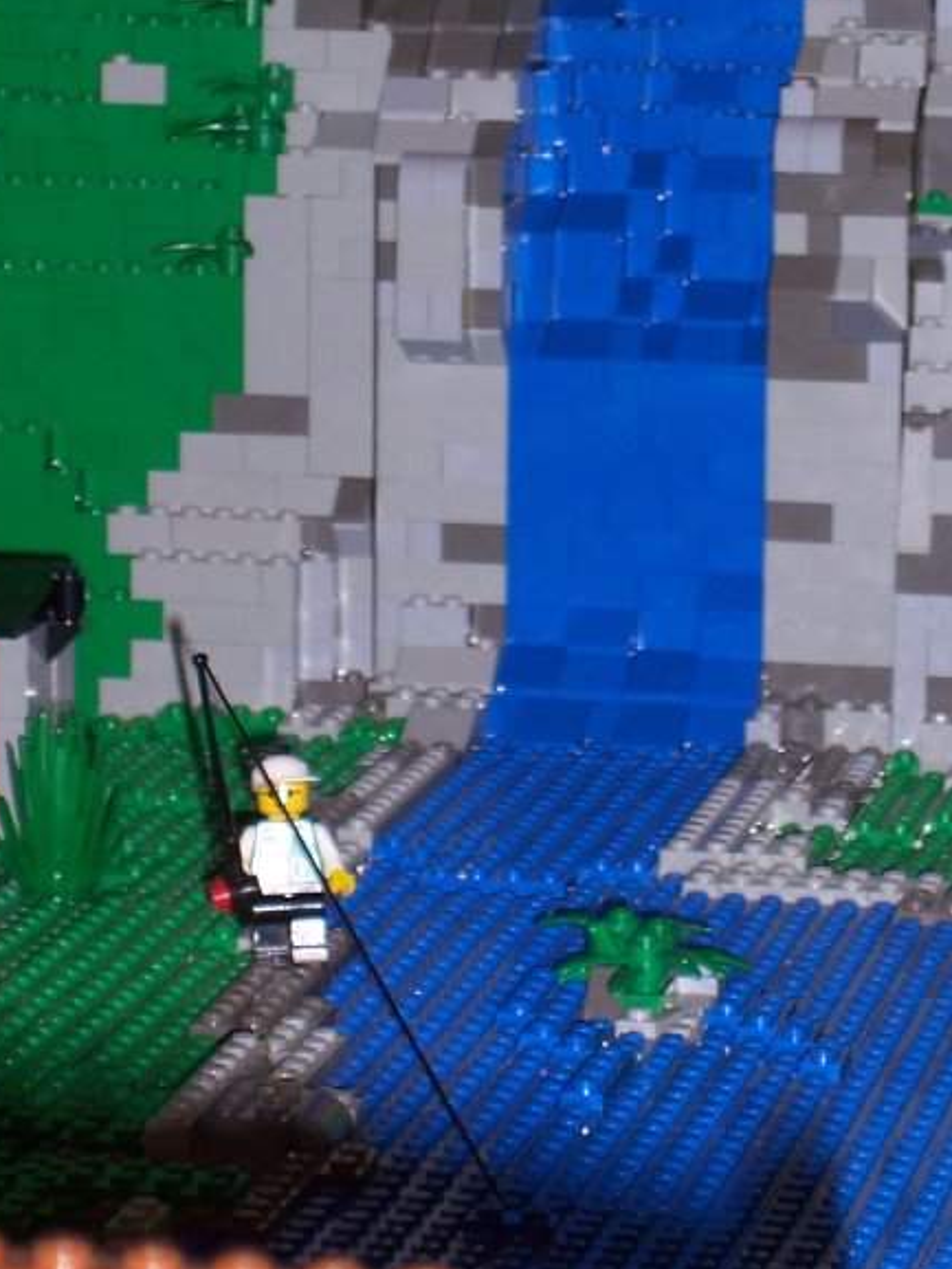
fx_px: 6635
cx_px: 602
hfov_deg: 8.2
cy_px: 400
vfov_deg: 10.9
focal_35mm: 181
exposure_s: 1/90
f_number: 4.6
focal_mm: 16.8
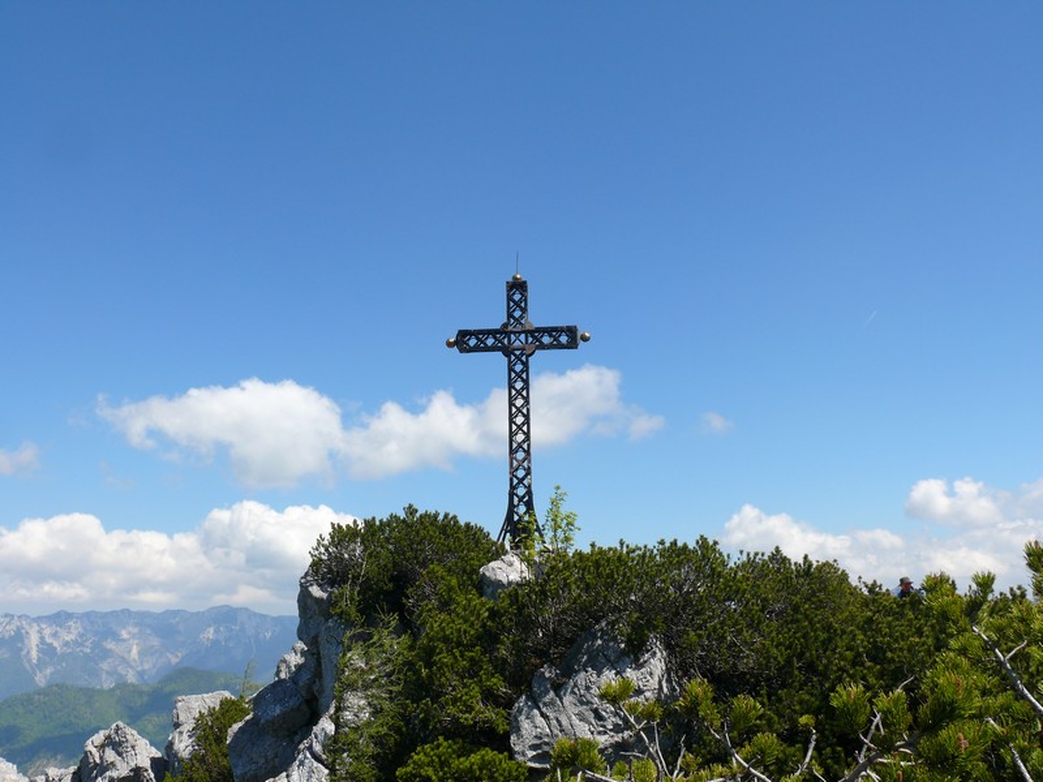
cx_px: 522
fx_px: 1055
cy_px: 391
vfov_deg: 40.7
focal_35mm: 35
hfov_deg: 52.6
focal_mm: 7.4
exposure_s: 1/400
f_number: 6.3
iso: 100
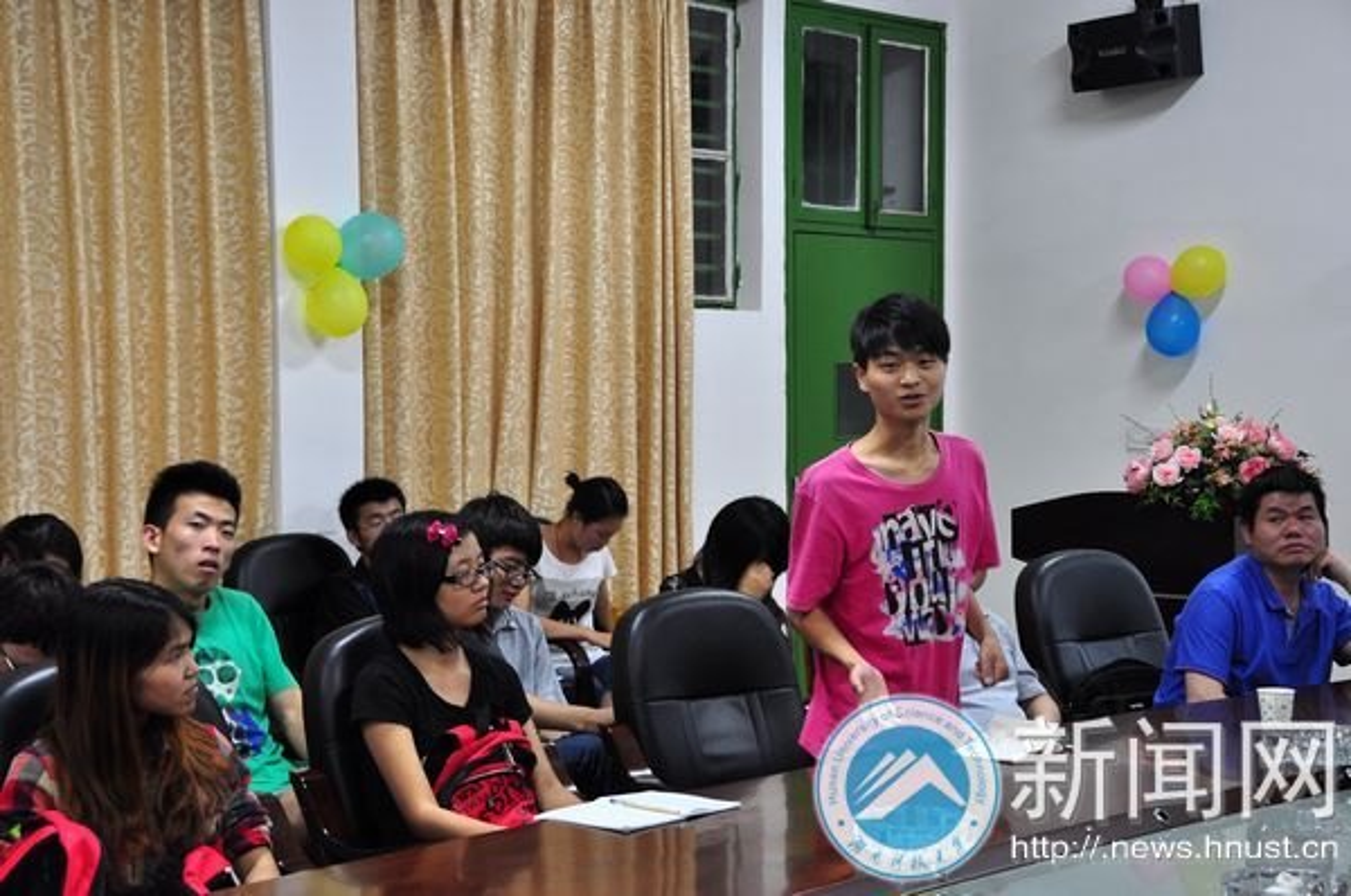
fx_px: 2248
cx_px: 676
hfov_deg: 33.4
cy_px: 448
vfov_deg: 22.5
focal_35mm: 60
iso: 500
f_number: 4.5
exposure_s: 1/13
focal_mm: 40
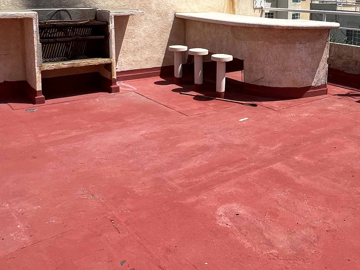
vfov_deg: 39.1
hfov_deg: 50.2
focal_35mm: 35
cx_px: 276
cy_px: 53
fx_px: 364
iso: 32
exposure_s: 1/2538
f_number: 1.8
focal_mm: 1.57
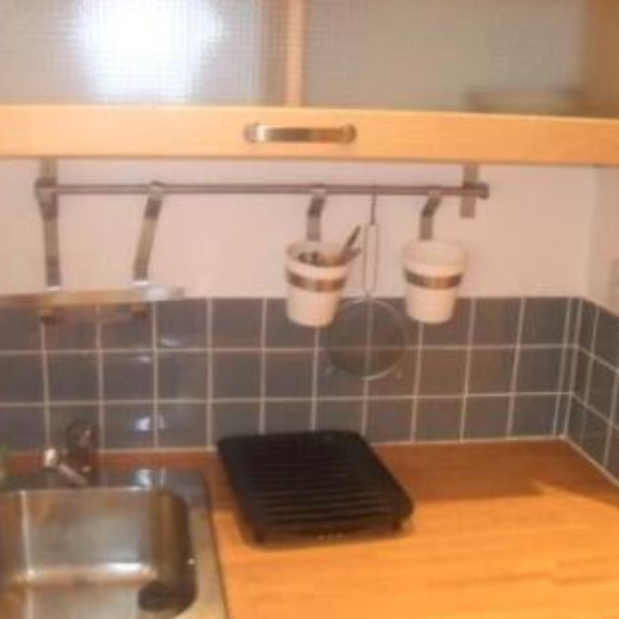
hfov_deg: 40.0
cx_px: 306
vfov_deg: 40.0
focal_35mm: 42
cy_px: 313
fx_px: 850
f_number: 2.8
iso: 400
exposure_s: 1/45
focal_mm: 6.2
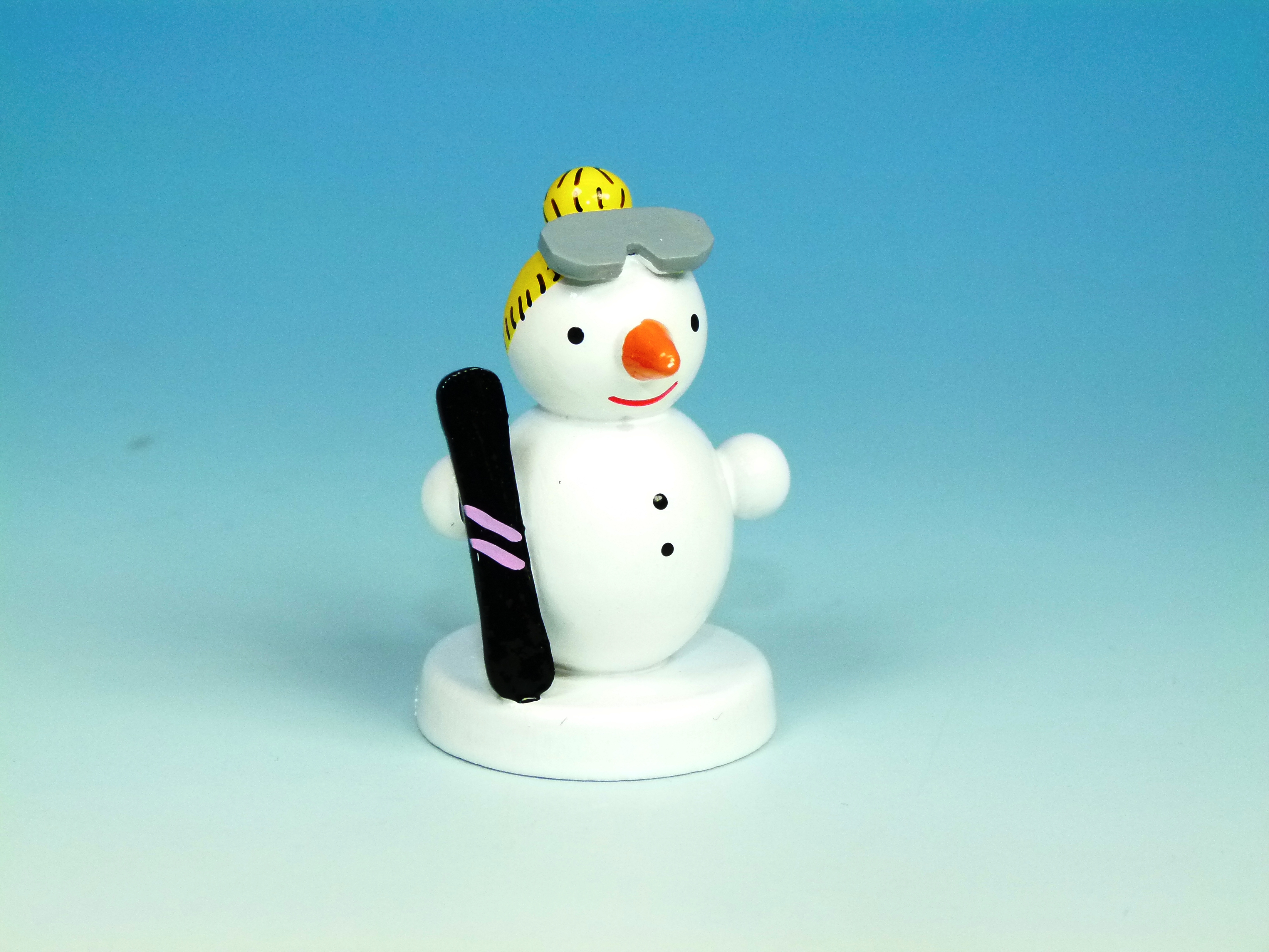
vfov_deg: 13.3
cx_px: 634
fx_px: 4069
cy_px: 476
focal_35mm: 111
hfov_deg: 17.7
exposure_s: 1/1000
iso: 400
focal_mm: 20
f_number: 3.5
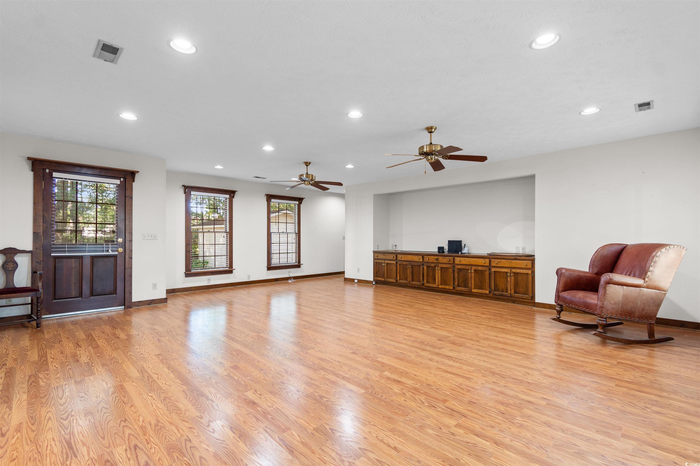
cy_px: 233
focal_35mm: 15
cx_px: 350
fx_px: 292
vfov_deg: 77.3
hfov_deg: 100.4
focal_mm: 10
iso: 100
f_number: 4.5
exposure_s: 2.5
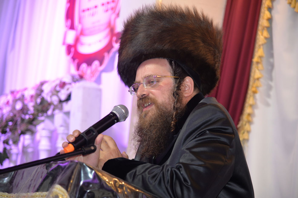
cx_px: 149
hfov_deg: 19.5
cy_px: 99
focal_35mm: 105
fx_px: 869
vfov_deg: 13.0
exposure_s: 1/100
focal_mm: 105
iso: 1000
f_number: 4
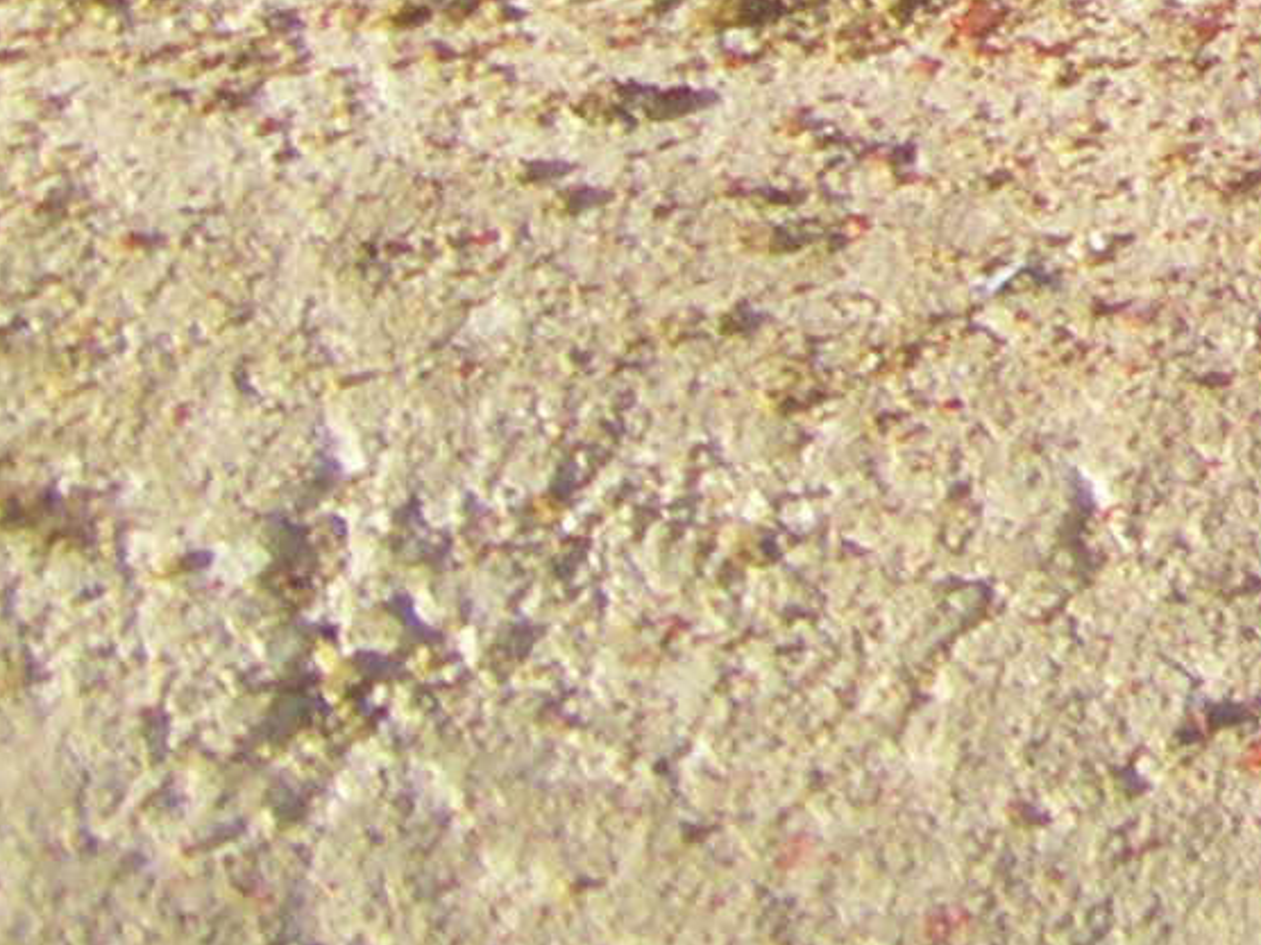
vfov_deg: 6.4
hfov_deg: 8.1
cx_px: 3073
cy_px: -1133
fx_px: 8123
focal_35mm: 223
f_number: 7
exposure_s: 1/125
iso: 64
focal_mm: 6.3
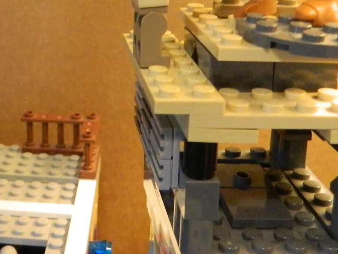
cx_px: 35
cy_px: 3
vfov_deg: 21.2
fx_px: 654
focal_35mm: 67
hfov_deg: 27.9
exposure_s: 1/15
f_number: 3.1
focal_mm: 4.5
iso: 400
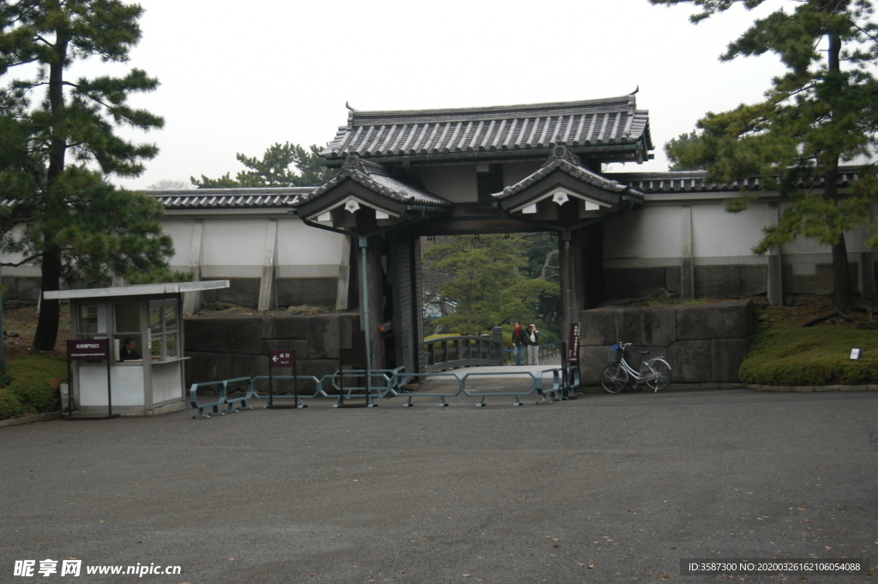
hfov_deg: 35.1
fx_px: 1389
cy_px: 292
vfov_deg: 23.7
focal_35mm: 57
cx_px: 439
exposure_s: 1/125
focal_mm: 38
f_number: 6.3
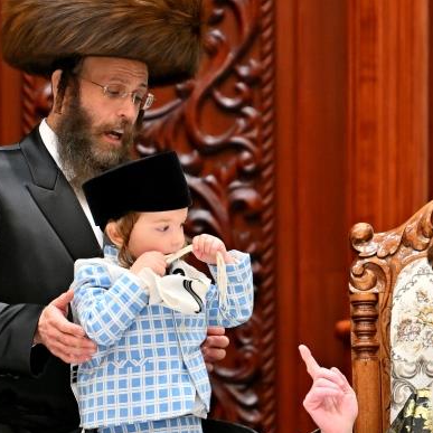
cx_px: 217
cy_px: 183
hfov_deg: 2.6
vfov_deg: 2.6
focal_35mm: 675
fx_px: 9553
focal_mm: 200
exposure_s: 1/320
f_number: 2.8
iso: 250
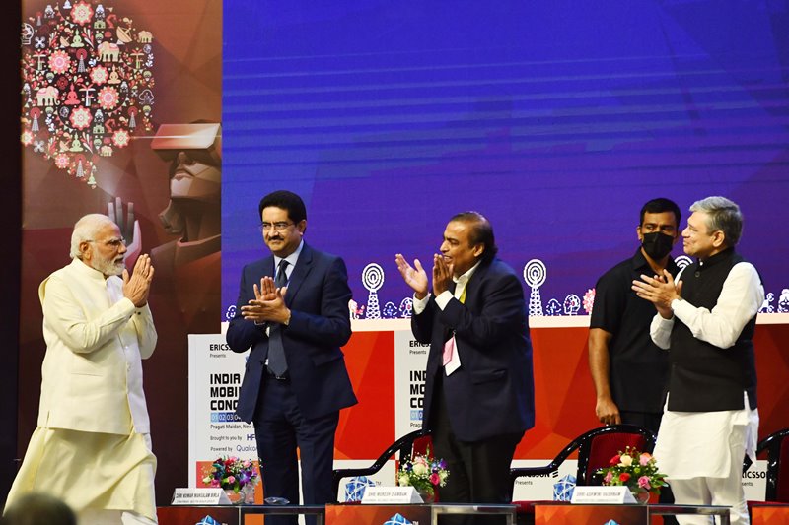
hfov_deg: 10.3
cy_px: 262
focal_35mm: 200
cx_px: 394
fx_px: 4382
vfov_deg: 6.9
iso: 1250
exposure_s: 1/500
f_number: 4.5
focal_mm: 200
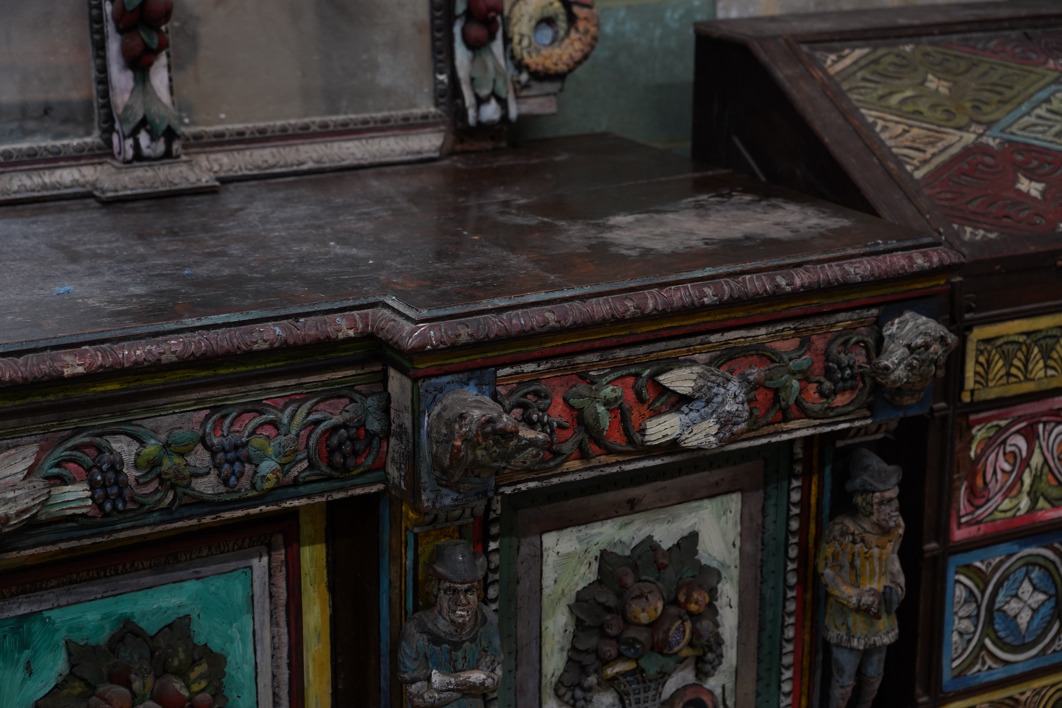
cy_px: 354
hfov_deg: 31.4
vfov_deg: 21.2
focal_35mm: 64
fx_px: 1888
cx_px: 531
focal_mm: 64
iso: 1250
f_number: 4
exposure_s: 1/125
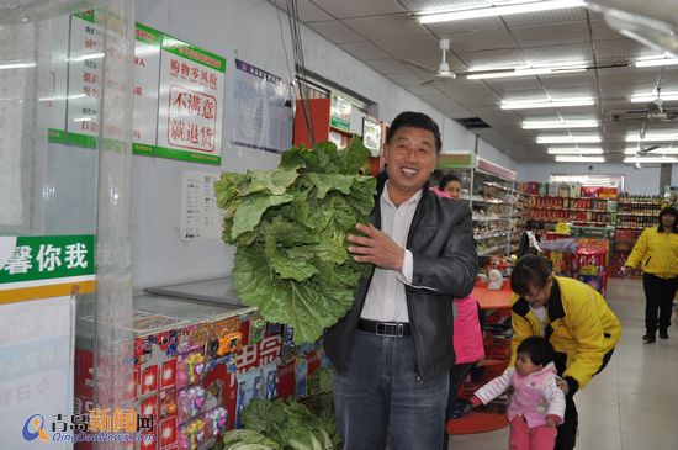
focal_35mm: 30
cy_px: 225
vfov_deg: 43.5
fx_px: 564
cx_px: 339
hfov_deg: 62.0
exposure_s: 1/100
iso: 400
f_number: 3.5
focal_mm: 20
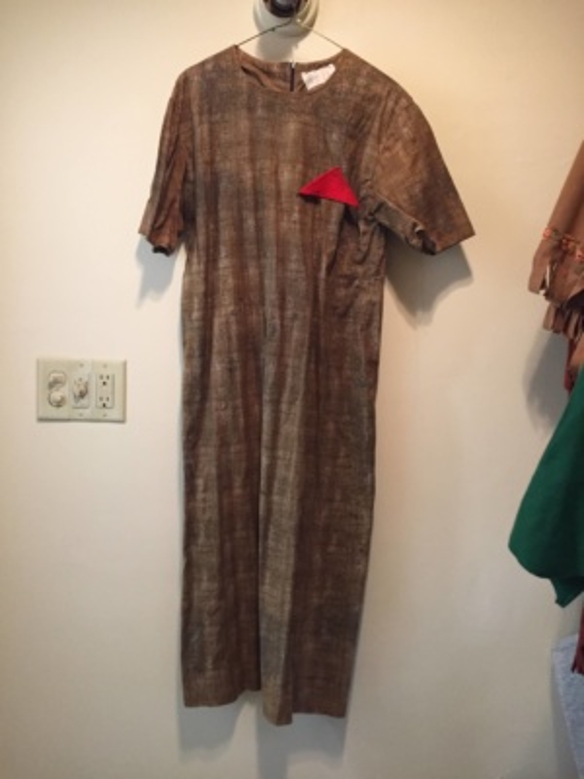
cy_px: 390
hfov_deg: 48.2
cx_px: 292
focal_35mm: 29
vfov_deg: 61.7
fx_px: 652
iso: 250
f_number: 2.2
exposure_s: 1/30
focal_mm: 4.15
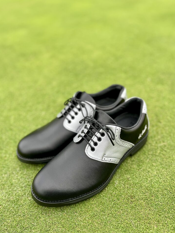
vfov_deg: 63.4
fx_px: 189
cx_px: 86
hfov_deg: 49.7
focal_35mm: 28
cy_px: 124
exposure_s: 1/381
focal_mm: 5.1
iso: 50
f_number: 1.6
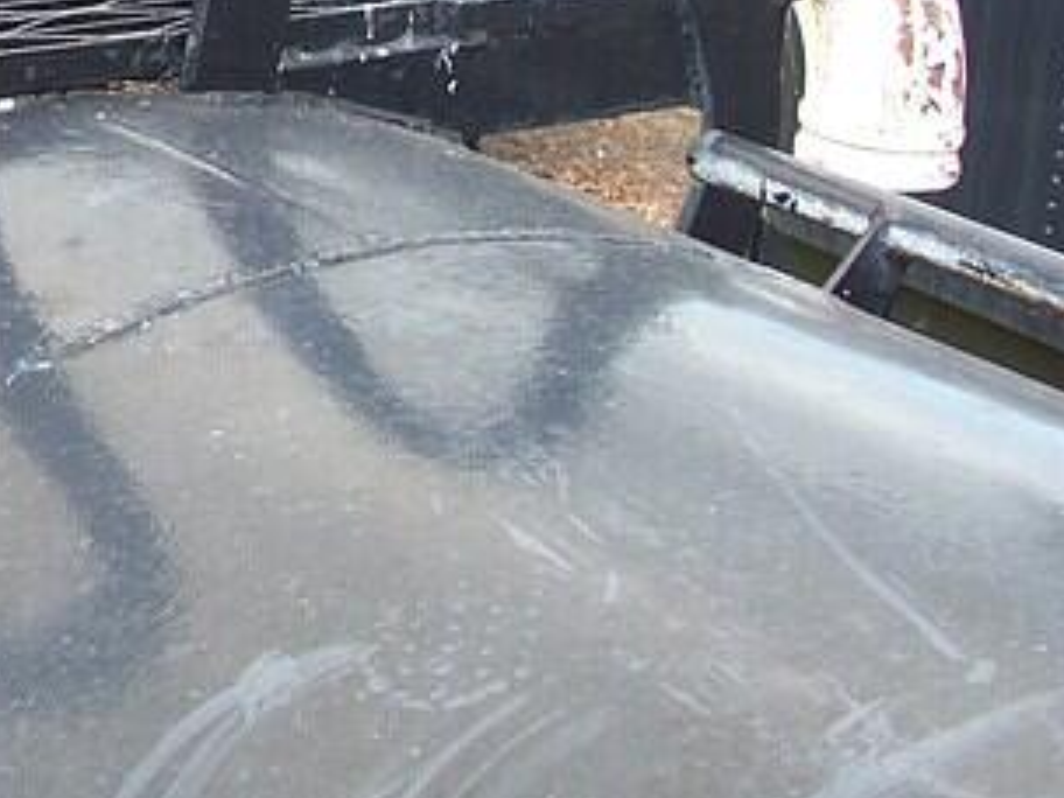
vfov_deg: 15.5
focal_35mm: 92
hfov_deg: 19.8
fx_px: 2828
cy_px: -144
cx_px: -270
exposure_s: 1/350
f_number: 2.8
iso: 80
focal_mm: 6
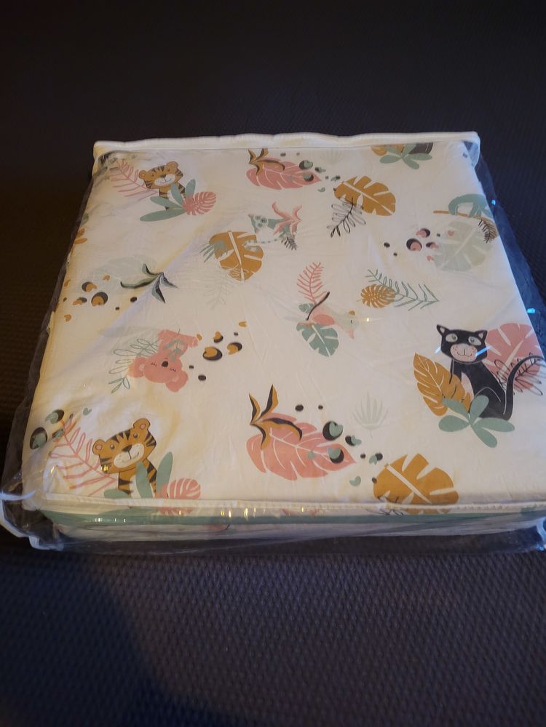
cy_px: 364
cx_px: 273
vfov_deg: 67.3
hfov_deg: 53.1
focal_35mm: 26
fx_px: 547
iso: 640
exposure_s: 1/33.3
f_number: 1.8
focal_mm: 5.4
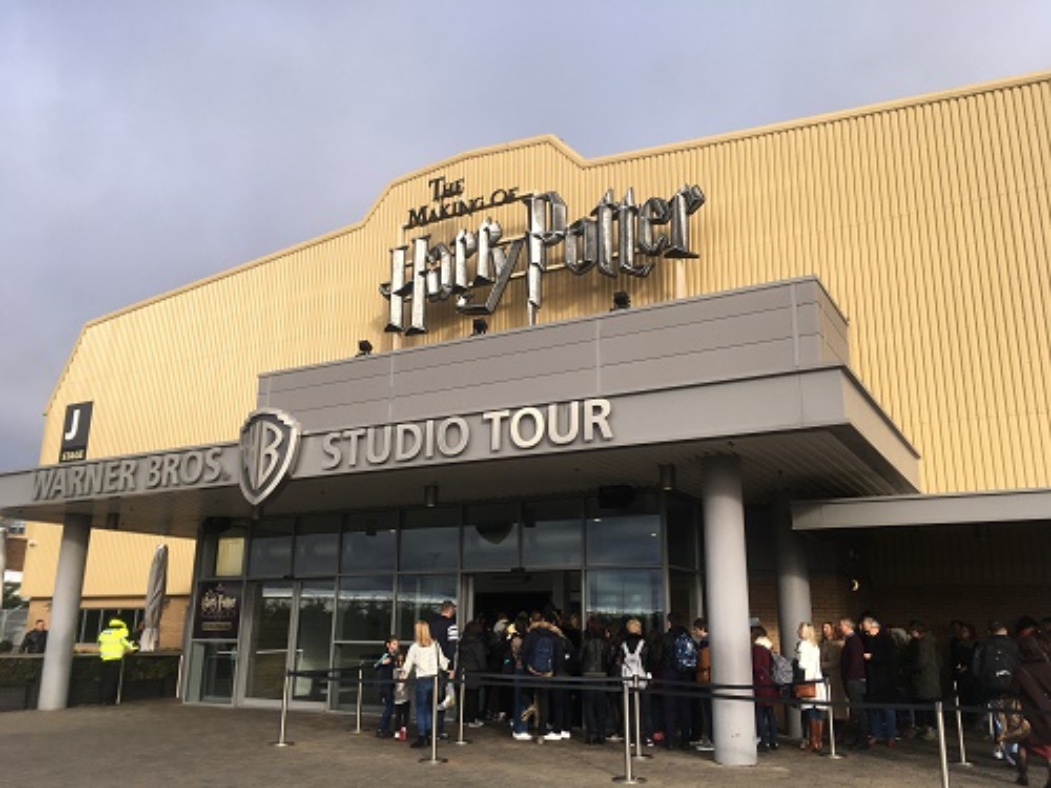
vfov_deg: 48.2
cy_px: 394
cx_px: 526
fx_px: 880
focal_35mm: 29
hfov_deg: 61.7
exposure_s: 1/1241
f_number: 2.2
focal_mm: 4.15
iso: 25
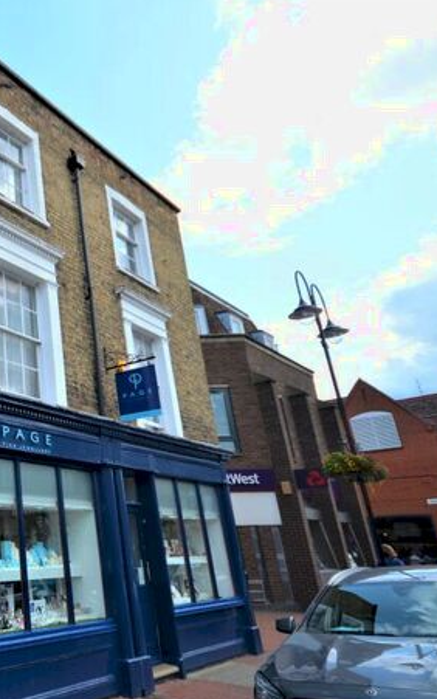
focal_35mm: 31
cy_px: 348
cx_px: -68
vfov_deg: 61.6
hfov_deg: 34.1
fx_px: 587
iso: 180
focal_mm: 13
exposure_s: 1/250
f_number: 8
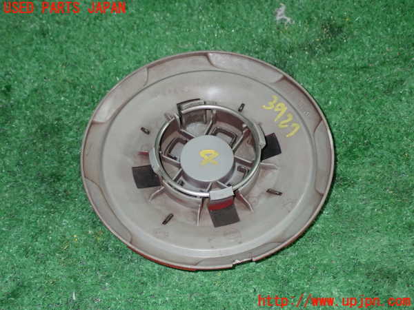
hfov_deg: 27.4
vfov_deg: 20.7
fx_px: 849
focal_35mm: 71
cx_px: 207
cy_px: 155
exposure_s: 1/60
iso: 800
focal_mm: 12.73
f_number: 11
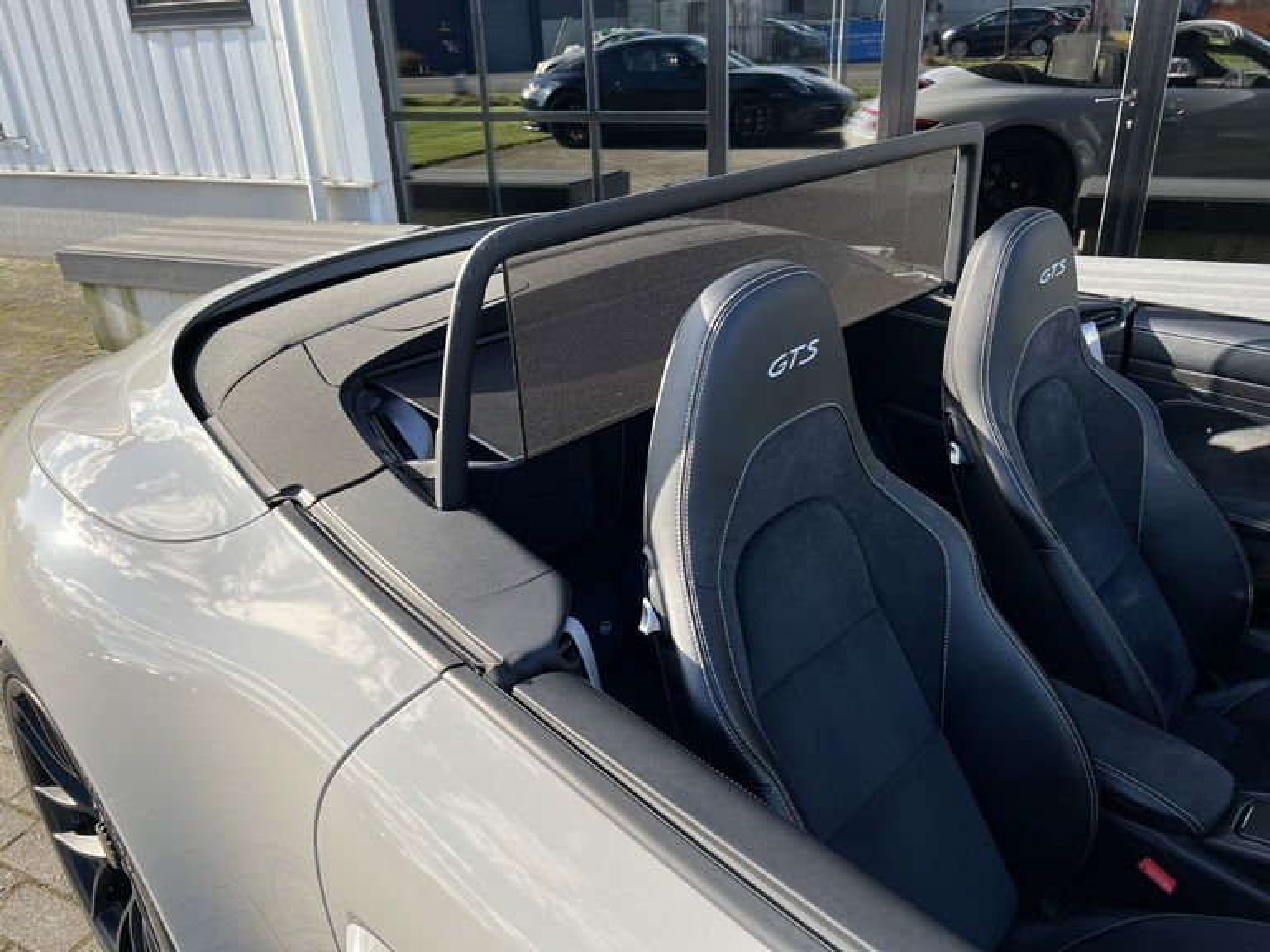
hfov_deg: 67.3
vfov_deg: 53.1
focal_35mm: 26
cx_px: 635
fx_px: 954
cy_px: 476
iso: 50
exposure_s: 1/1395
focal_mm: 5.7
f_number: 1.5
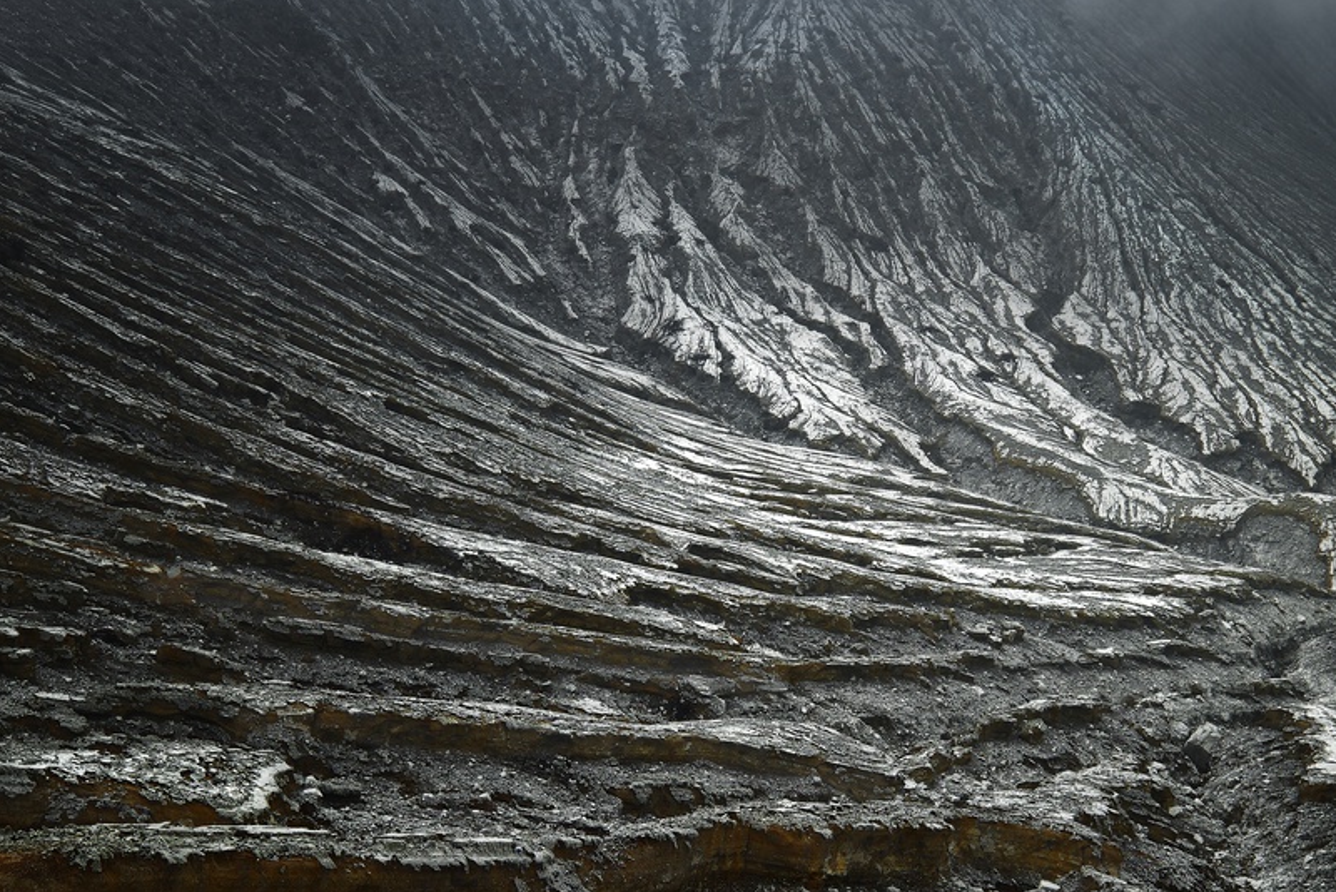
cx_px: 805
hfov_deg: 43.4
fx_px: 1671
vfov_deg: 29.8
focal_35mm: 45
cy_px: 522
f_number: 10
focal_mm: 24
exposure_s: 1/90
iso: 200
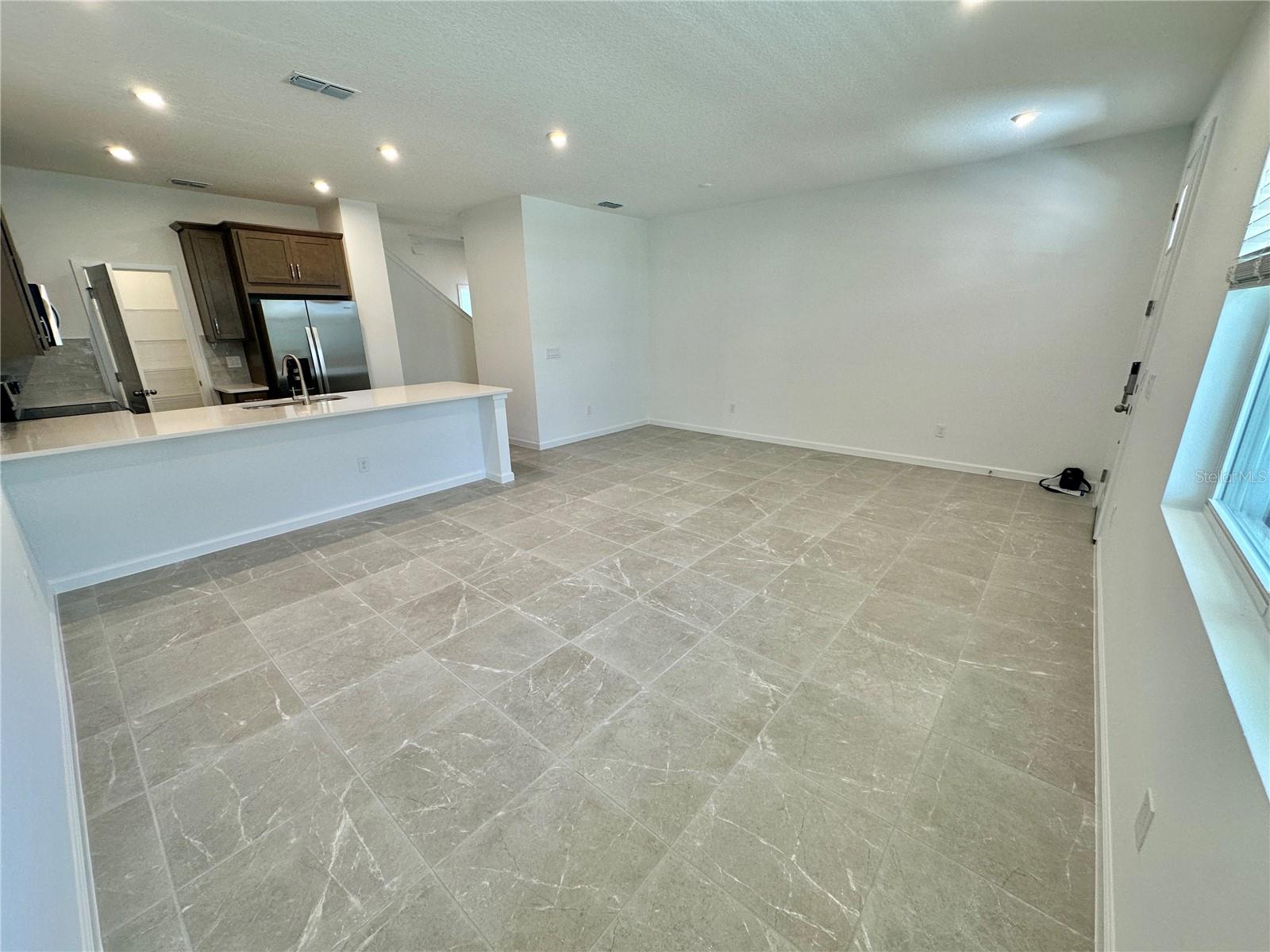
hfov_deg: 102.1
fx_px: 514
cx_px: 635
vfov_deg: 85.7
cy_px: 476
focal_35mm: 14
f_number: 2.2
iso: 125
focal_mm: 2.22
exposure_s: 1/120
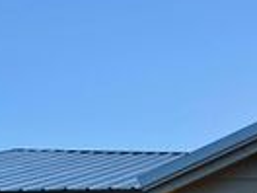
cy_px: 338
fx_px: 676
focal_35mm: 91
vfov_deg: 14.4
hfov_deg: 20.5
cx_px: 286
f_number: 1.78
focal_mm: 6.76
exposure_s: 1/41
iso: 800
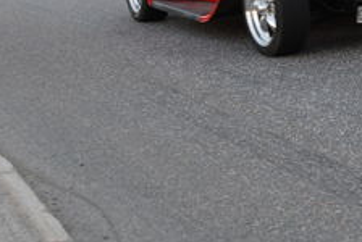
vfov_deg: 13.1
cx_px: 284
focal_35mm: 103
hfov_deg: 19.6
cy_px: -18
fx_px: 1037
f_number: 4.5
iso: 200
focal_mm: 24
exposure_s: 1/80
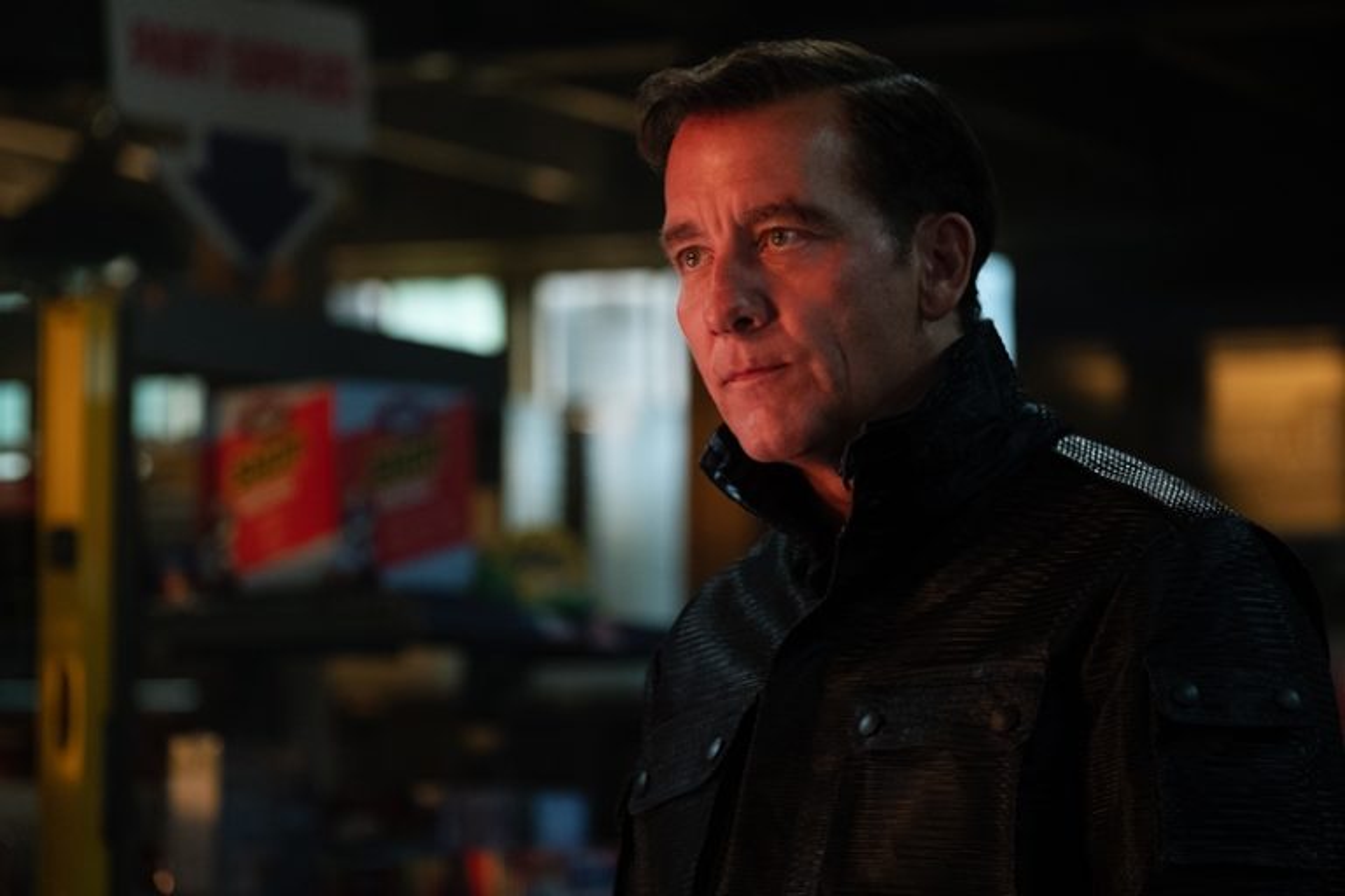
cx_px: 672
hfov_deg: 14.4
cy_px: 448
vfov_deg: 9.7
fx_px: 5305
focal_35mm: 142
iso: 2000
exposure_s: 1/320
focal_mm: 94.5
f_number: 2.8
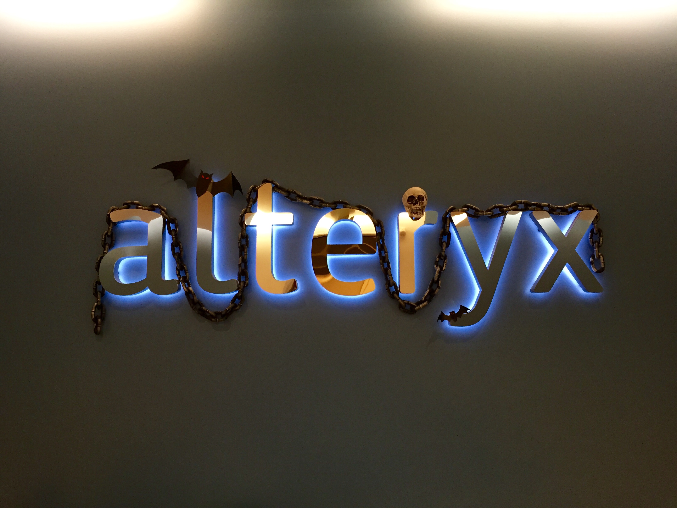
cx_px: 338
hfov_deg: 61.7
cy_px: 254
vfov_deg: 48.2
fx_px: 567
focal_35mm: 29
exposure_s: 1/30
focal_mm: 4.15
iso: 125
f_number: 2.2
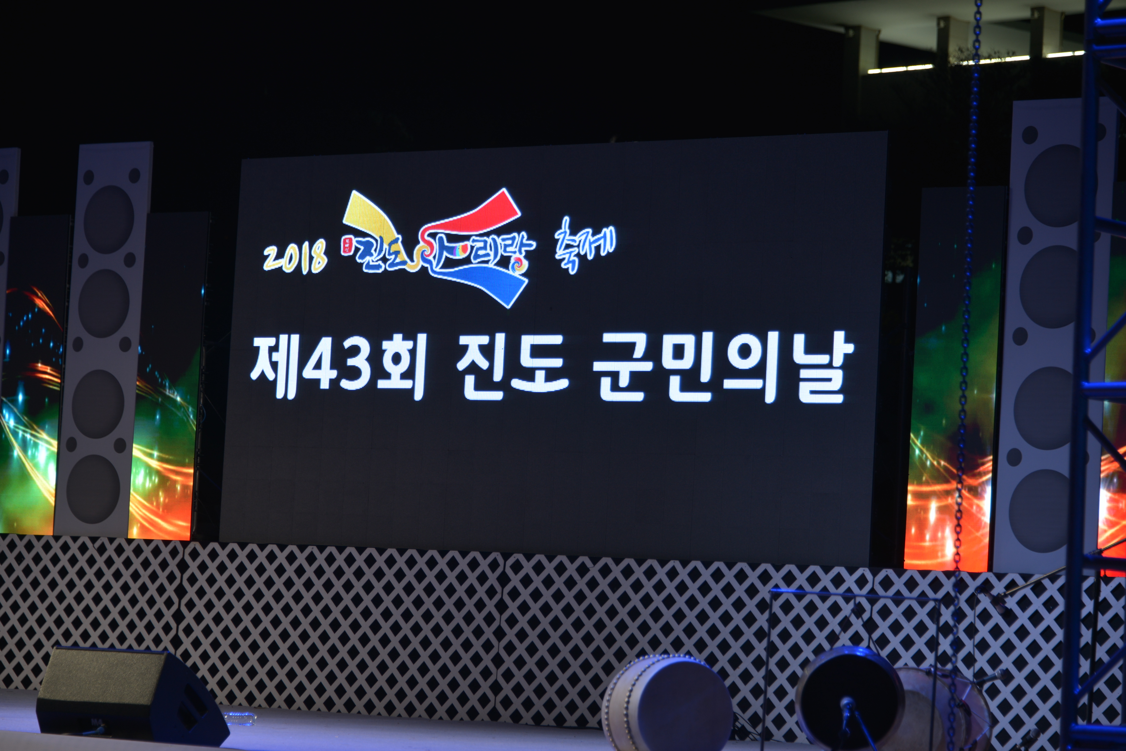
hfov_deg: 16.8
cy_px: 376
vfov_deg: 11.2
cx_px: 563
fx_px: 3817
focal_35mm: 122
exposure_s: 1/40
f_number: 5.6
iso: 250
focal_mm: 122
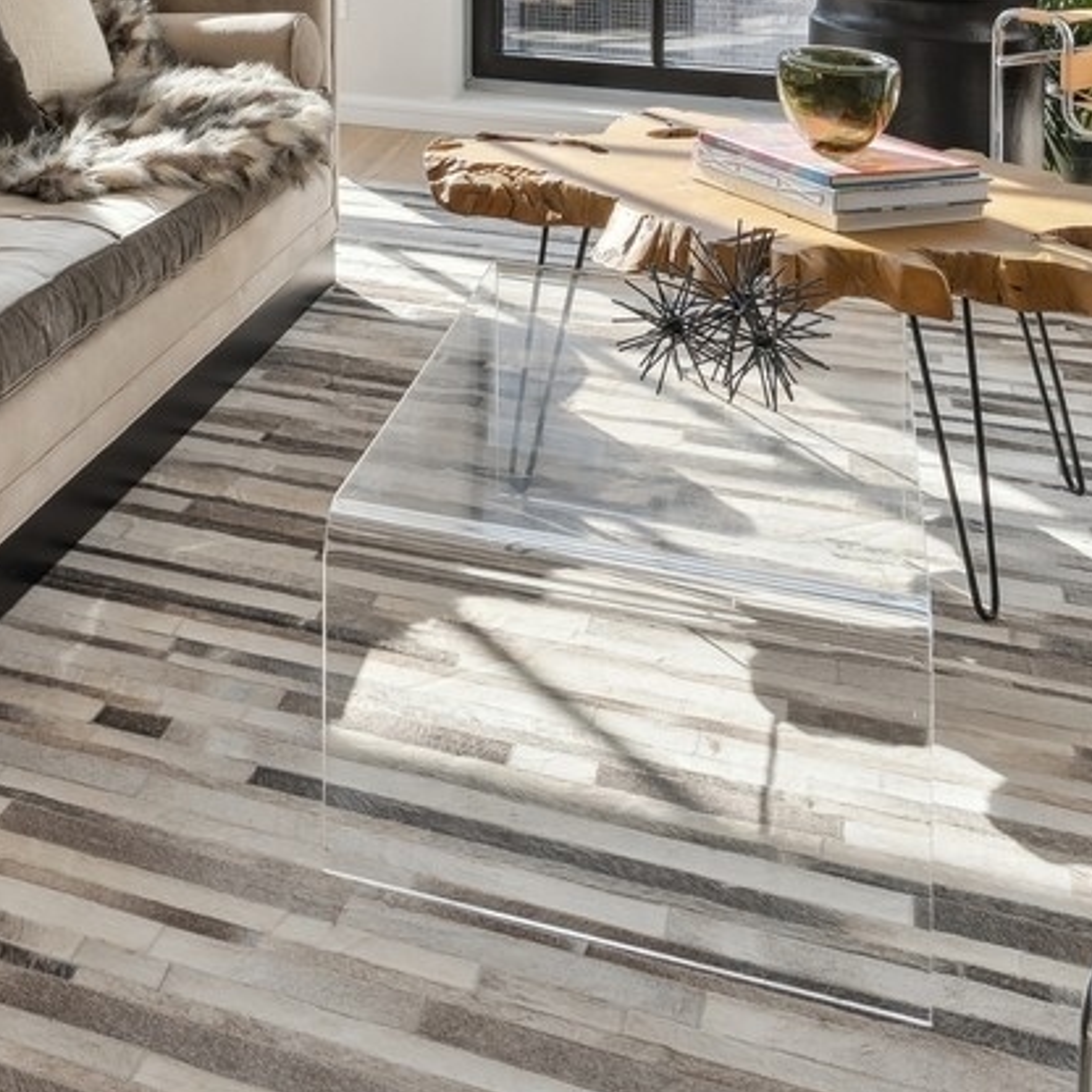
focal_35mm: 51
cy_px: -257
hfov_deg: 31.7
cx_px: 63
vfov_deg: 28.6
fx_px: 1807
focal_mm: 15.5
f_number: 9.5
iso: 200
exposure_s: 1/60
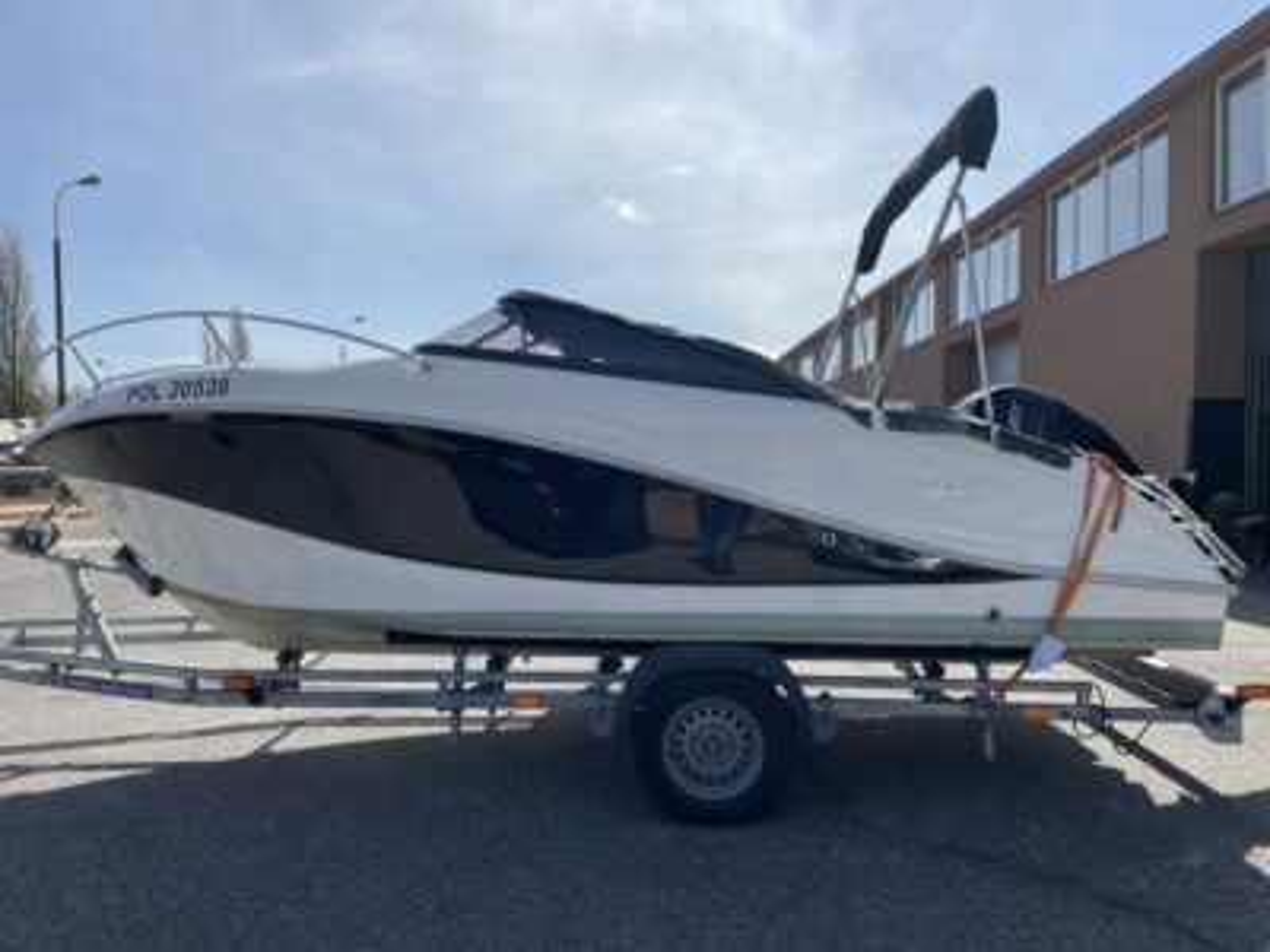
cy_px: 476
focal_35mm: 26
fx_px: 954
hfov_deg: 67.3
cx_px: 635
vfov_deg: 53.1
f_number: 1.6
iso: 32
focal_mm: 4.2
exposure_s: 1/7299
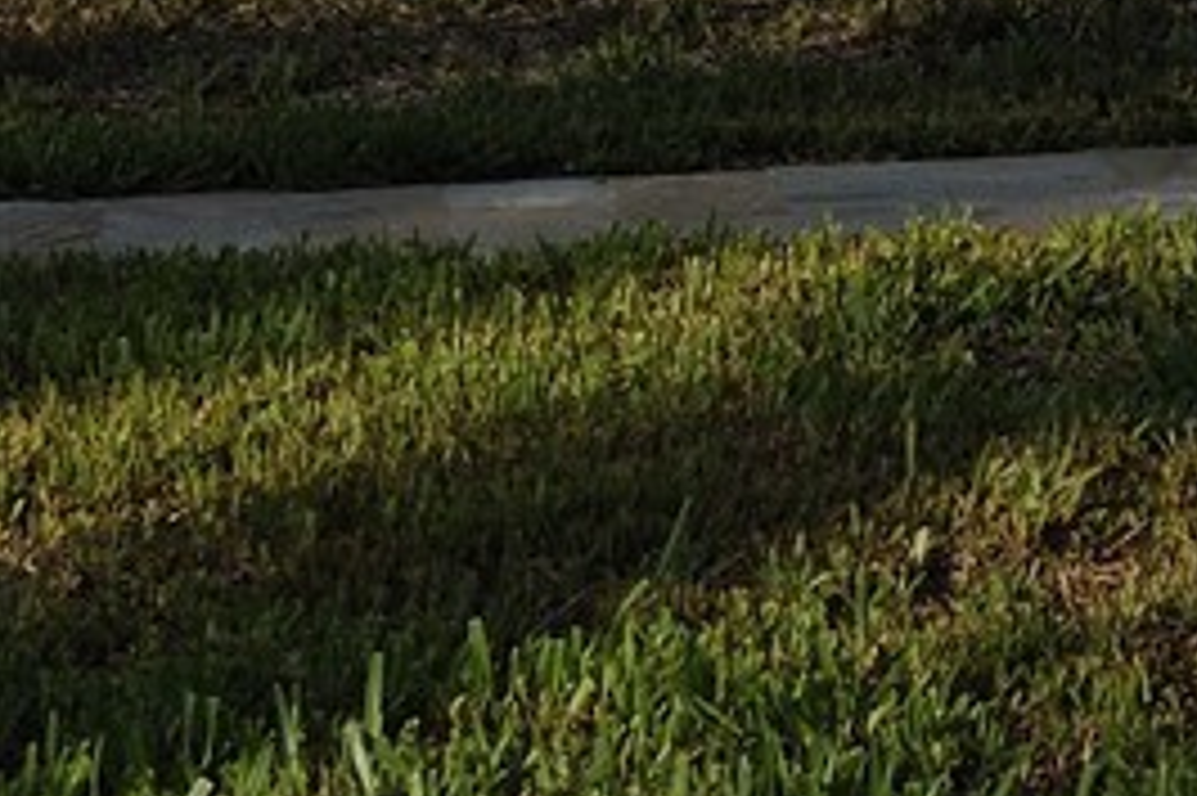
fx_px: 7609
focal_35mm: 229
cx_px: 3366
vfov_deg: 5.6
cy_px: -1484
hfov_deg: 8.0
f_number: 13
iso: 200
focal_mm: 38
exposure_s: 1/160
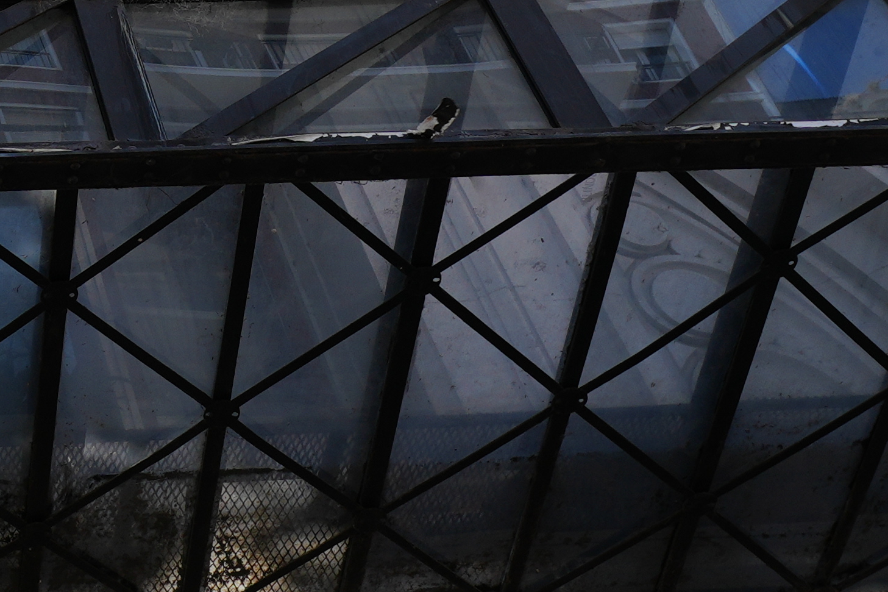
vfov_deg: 17.5
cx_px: -368
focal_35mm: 70
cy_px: -285
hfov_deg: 24.0
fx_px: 1729
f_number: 5.6
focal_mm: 11
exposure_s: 1/80
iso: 100
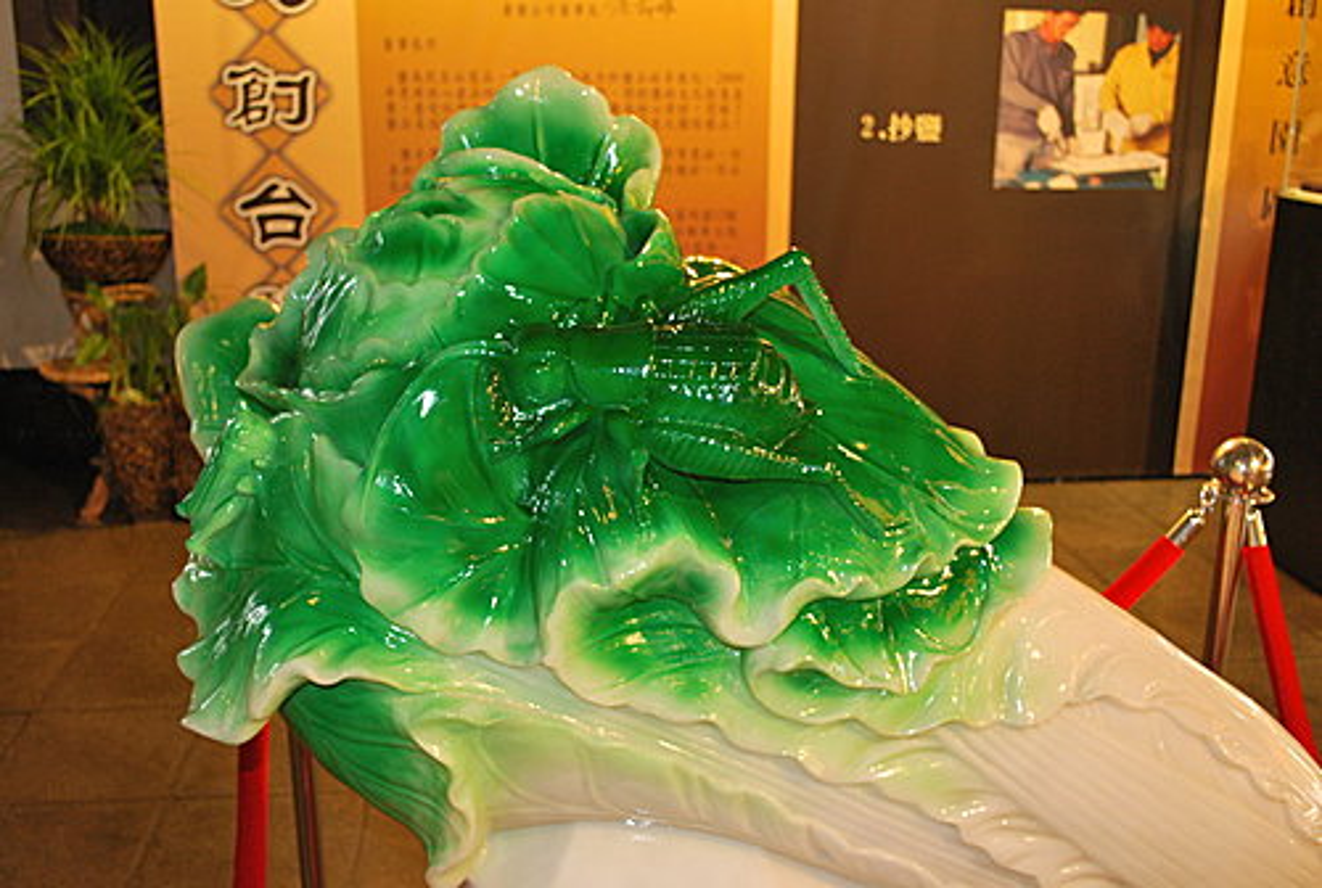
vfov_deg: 37.1
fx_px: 1325
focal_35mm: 36
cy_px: 444
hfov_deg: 53.0
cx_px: 661
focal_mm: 24
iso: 400
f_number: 4.2
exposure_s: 1/15
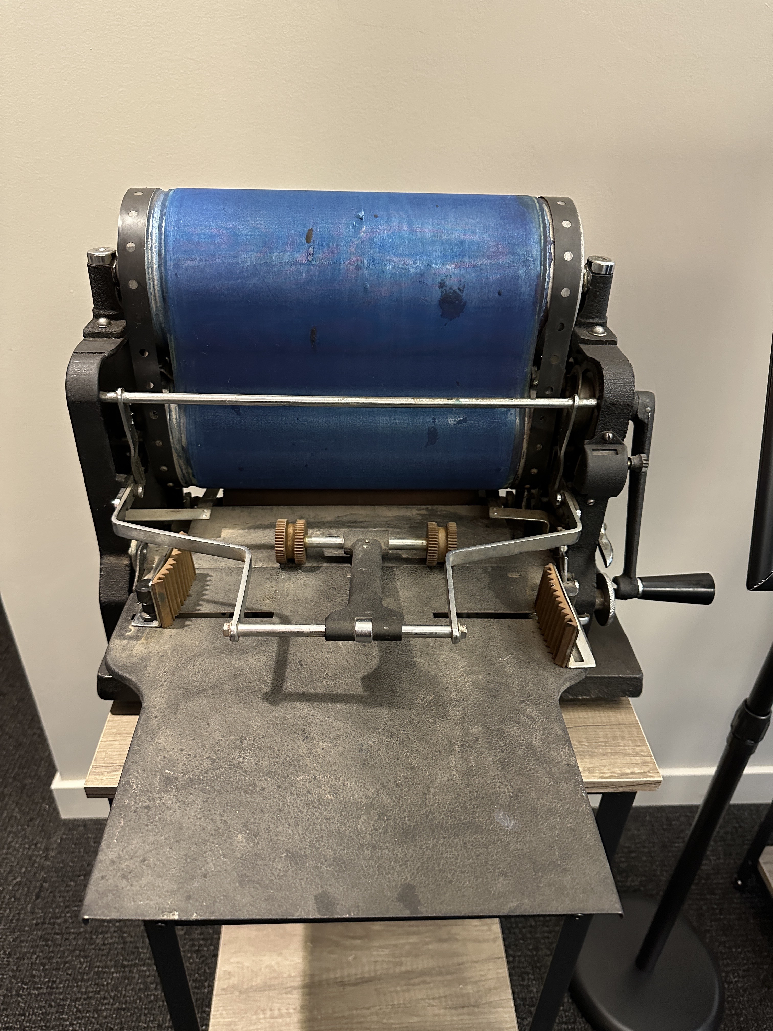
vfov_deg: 71.6
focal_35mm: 24
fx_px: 715
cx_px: 386
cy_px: 516
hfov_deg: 56.8
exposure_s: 1/60
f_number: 1.78
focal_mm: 6.86
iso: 640
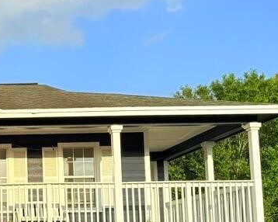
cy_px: 207
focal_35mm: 67
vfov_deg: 22.2
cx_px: -85
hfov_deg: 24.6
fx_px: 551
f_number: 1.78
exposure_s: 1/3021
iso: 80
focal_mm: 6.76
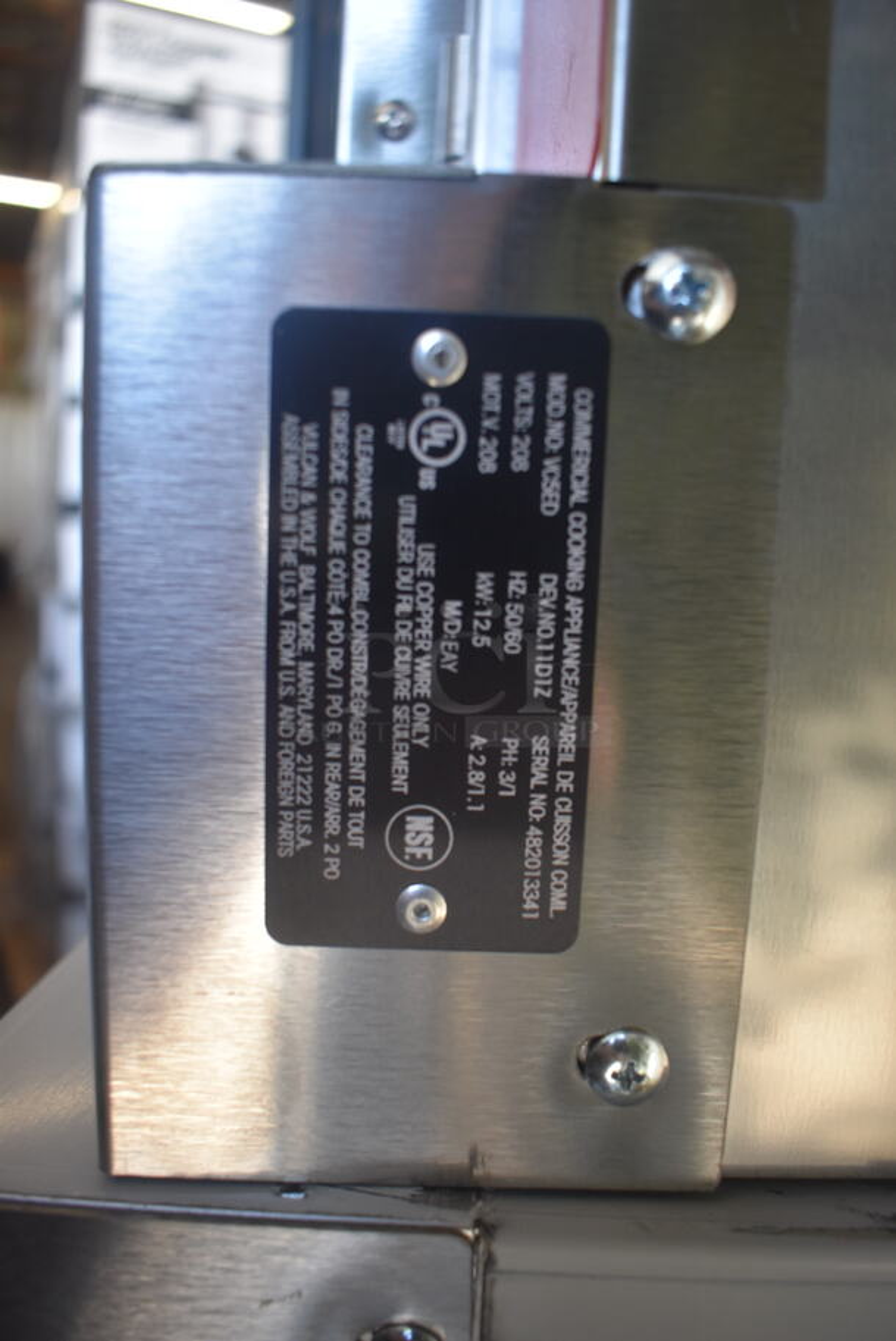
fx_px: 1006
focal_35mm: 27
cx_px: 448
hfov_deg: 48.0
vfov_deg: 67.3
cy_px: 670
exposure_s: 1/200
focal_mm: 18
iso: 800
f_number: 3.5
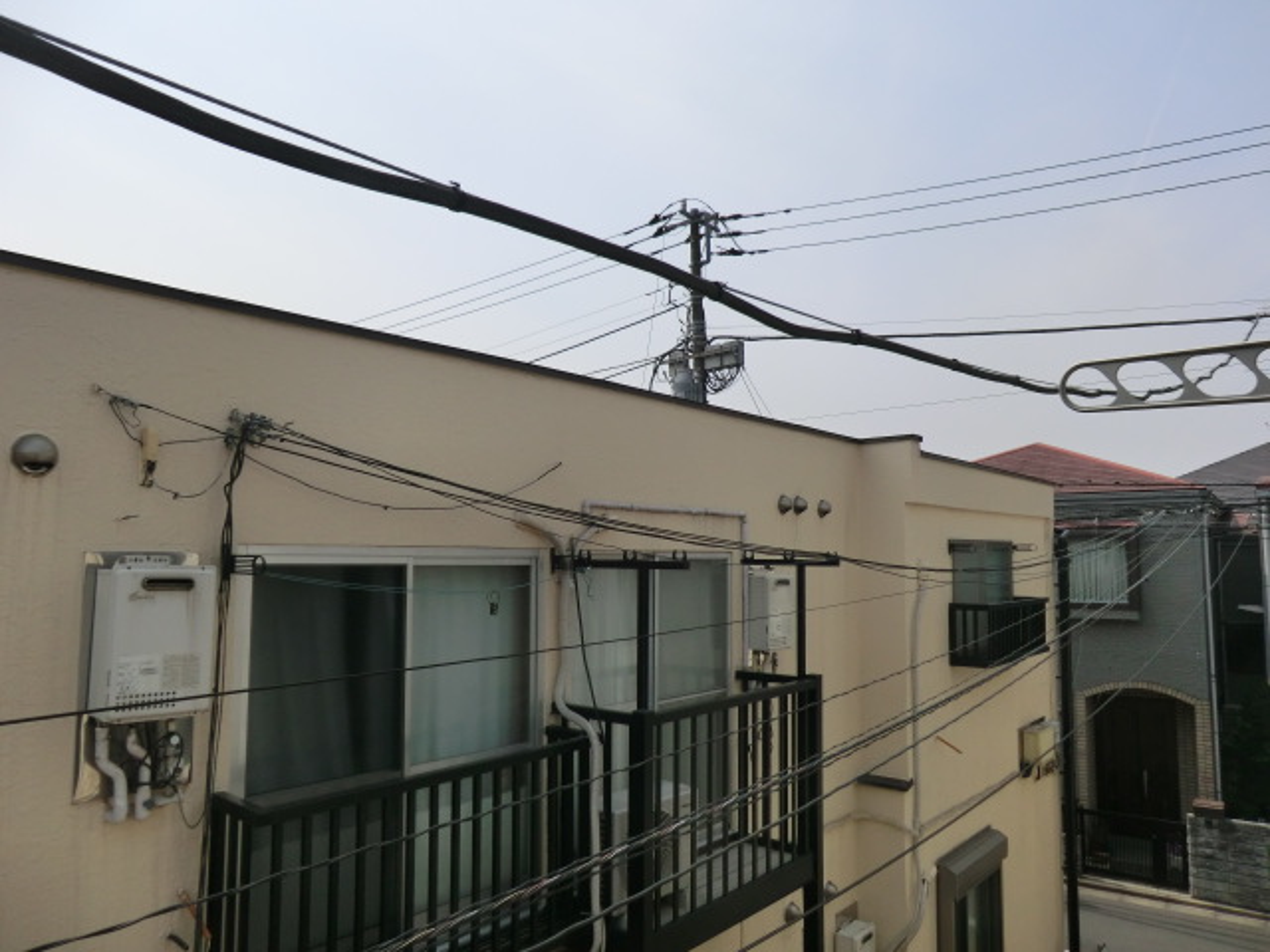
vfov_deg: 56.8
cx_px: 635
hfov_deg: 71.6
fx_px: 881
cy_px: 476
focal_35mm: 24
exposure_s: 1/400
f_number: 7.5
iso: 80
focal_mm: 4.3
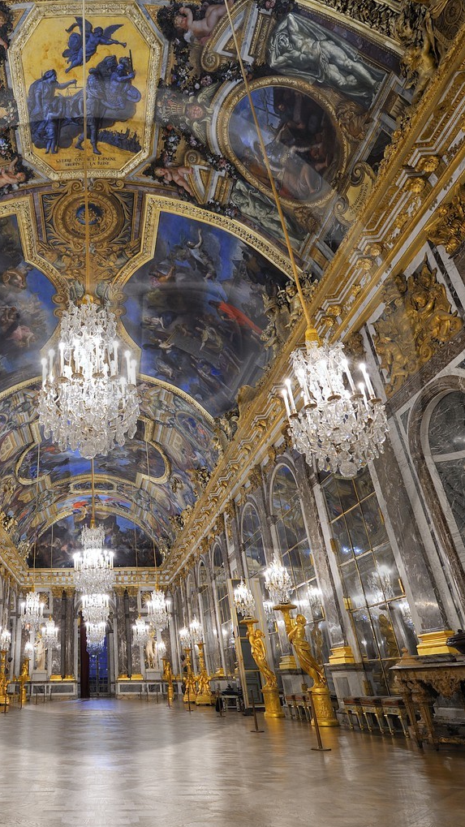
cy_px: 417
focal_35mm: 23
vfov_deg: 78.7
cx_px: 87
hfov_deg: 46.6
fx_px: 504
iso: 200
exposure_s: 5
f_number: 6.3
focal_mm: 14
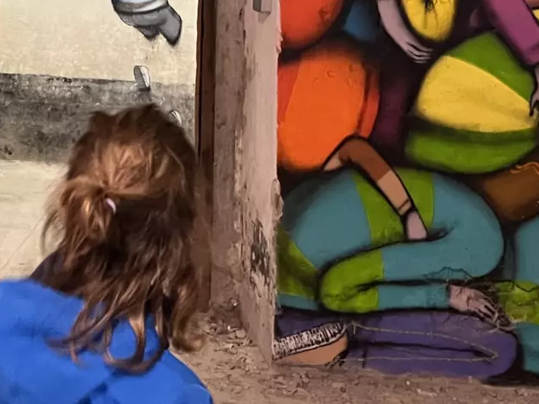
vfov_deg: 16.9
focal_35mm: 79
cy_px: -206
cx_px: 121
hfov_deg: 24.4
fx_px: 1230
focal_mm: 5.7
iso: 640
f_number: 1.5
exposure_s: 1/33
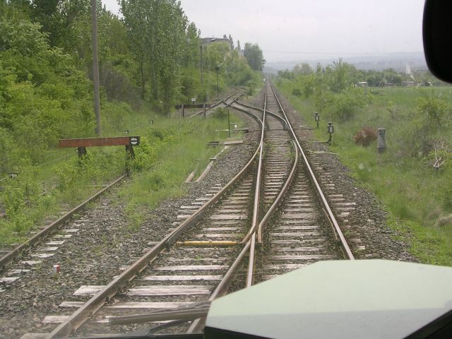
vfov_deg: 23.3
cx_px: 226
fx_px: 823
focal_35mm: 63
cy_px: 170
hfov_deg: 30.7
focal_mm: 9.6
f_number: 3.5
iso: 100
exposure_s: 1/367
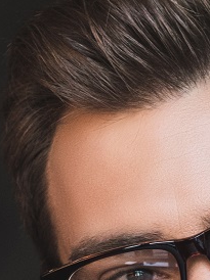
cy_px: 403
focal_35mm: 660
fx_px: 5347
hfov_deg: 2.2
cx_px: 57
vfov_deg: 3.0
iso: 400
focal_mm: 85
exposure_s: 1/200
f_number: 3.5
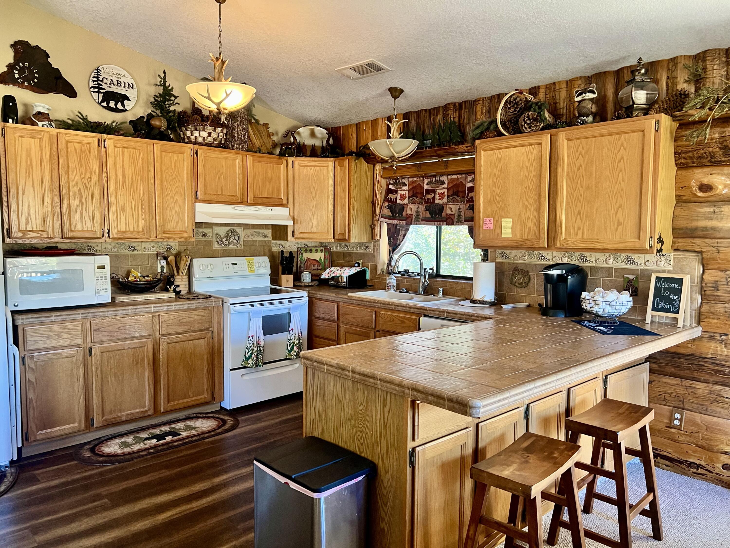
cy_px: 274
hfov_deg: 67.3
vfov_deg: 53.1
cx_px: 365
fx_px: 548
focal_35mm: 26
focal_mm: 5.7
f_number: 1.5
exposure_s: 1/60
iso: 250
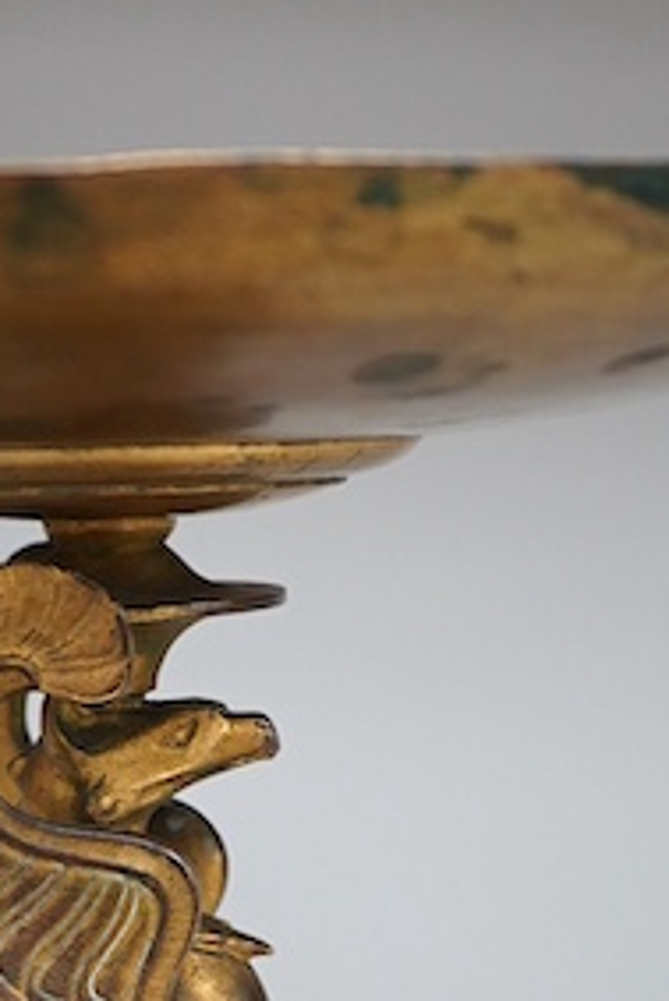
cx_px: 60
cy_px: 881
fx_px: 3981
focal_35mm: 143
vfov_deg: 14.2
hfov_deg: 9.6
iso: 1250
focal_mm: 30
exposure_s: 1/125
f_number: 5.6
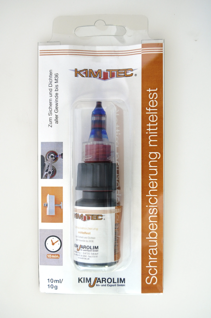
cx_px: 106
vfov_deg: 42.4
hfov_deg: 28.9
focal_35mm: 46
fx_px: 410
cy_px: 159
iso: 800
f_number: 5.6
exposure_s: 1/60
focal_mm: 31
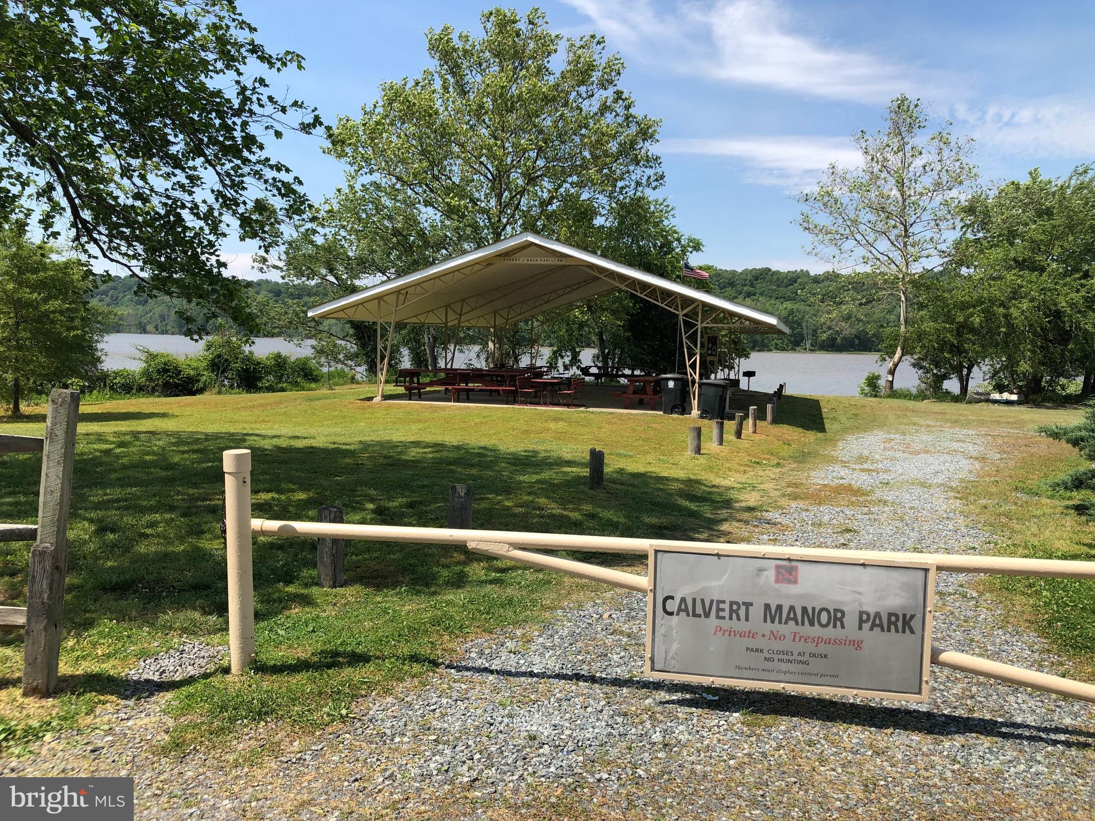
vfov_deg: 49.7
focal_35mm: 28
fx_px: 886
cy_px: 410
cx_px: 548
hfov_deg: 63.4
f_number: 1.8
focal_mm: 3.99
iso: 20
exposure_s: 1/1736
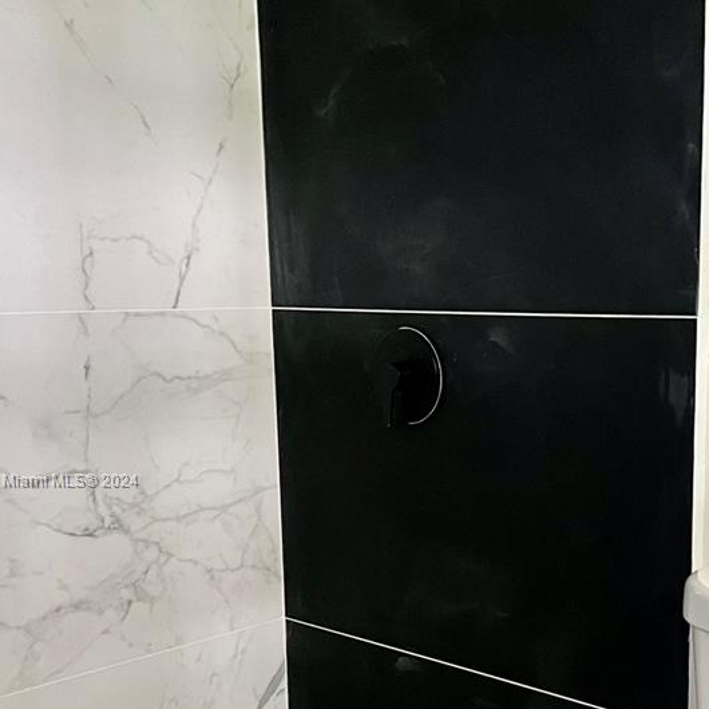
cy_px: 482
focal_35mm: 52
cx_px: 495
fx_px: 1205
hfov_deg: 32.4
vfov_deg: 32.5
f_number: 1.5
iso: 400
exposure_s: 1/60
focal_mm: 5.7
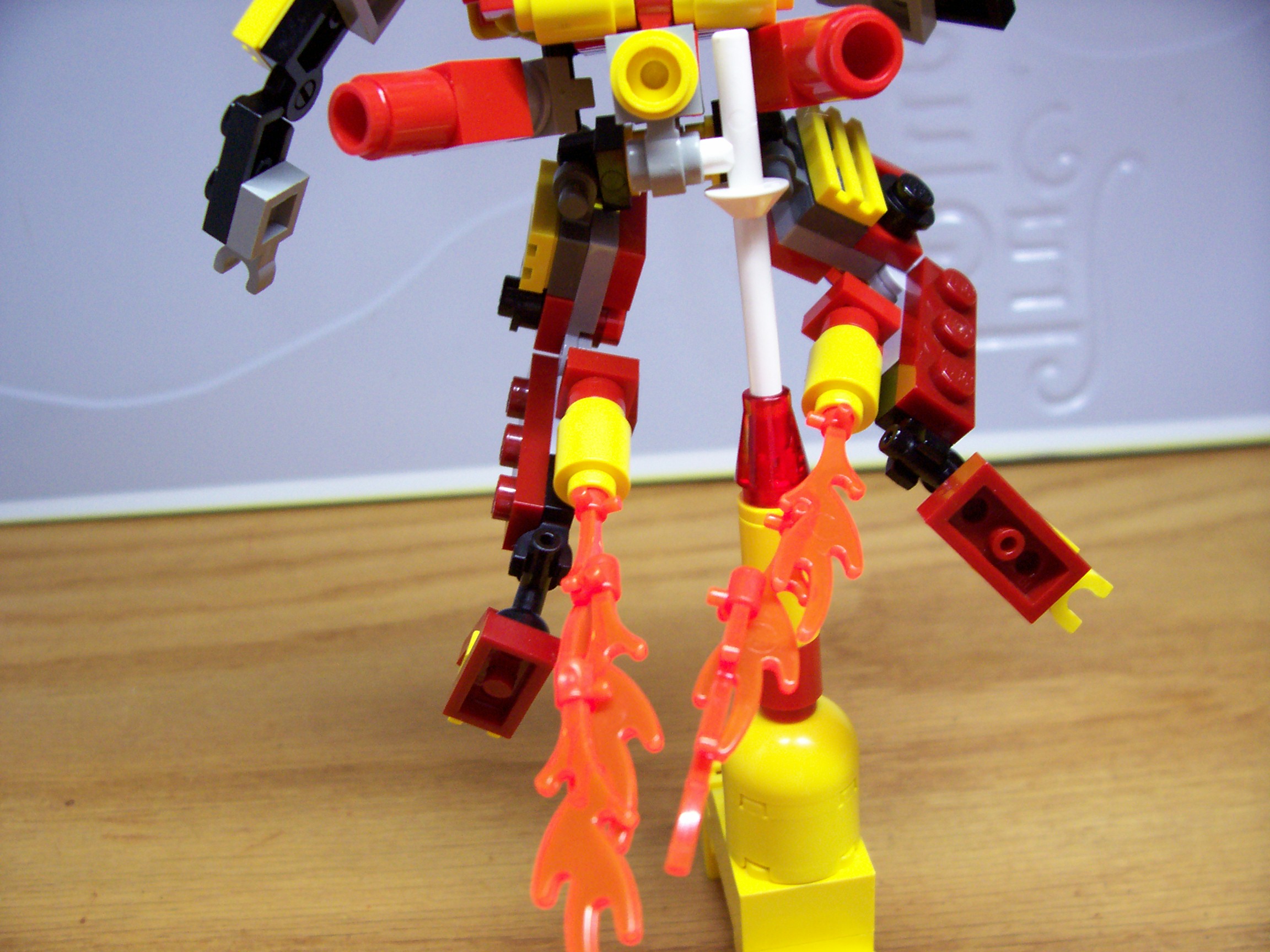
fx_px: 1247
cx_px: 635
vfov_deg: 41.8
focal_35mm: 34
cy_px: 476
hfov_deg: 54.0
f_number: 2.7
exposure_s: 1/21.7
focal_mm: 5.6
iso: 160
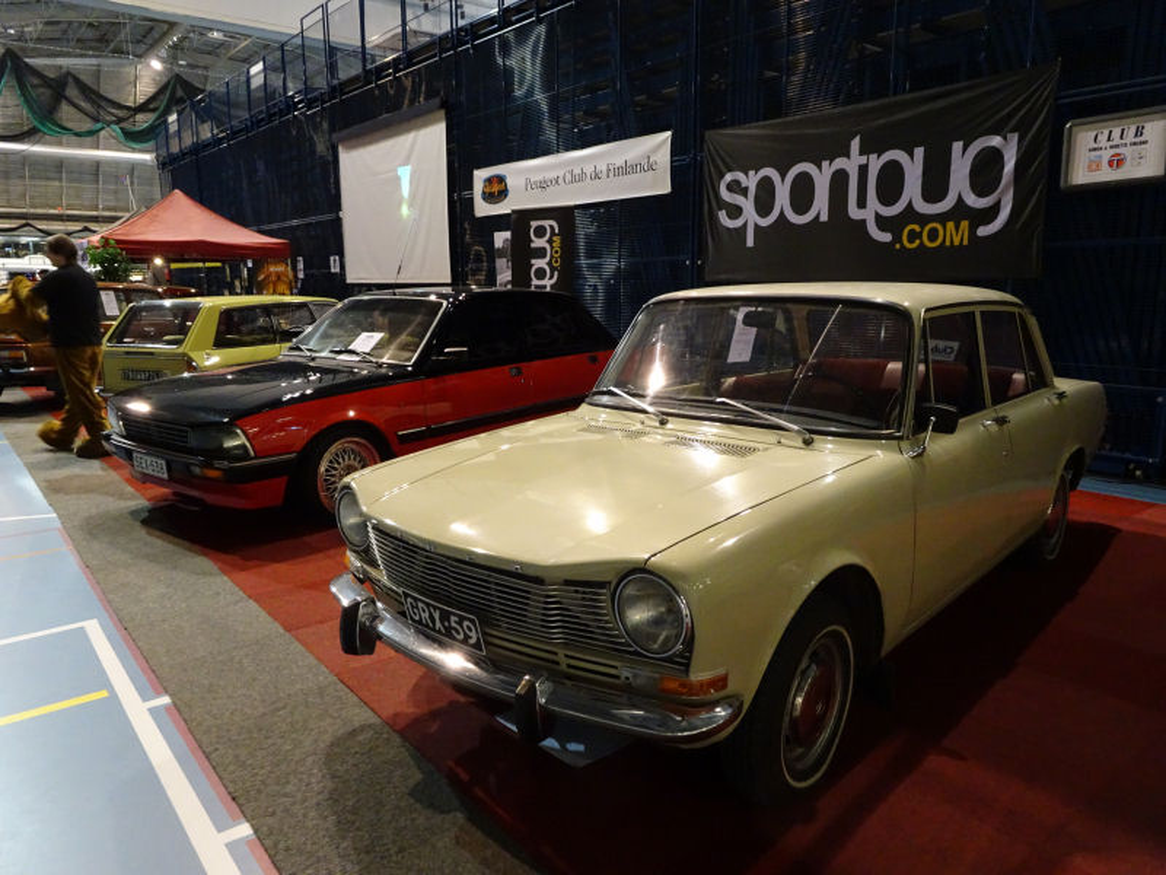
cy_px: 438
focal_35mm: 24
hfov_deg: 71.6
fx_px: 808
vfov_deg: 56.8
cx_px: 583
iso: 800
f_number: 3.5
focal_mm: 4.1
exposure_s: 1/30
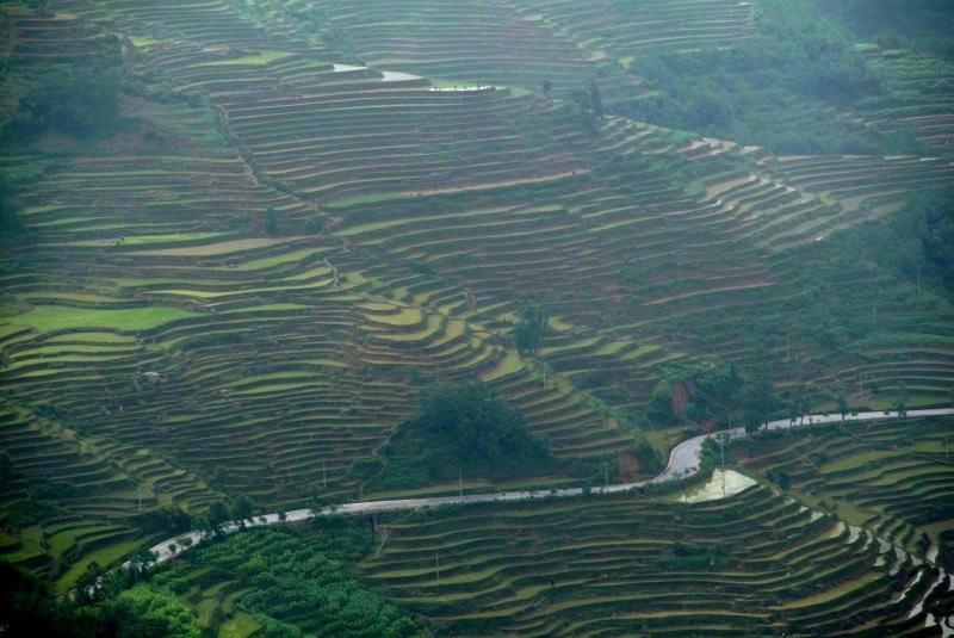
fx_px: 4615
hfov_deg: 11.8
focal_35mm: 174
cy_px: 319
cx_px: 477
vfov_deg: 7.9
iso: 100
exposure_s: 1/350
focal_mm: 116
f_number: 5.6
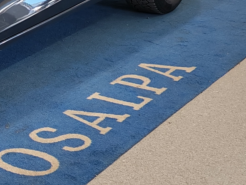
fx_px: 910
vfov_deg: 11.4
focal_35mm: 128
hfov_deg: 14.1
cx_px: -160
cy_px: -19
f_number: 1.9
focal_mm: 6.12
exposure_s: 1/100
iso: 80
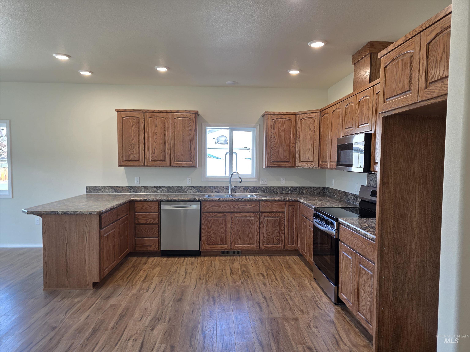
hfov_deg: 73.9
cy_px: 176
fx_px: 312
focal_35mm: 23
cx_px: 235
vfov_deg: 58.9
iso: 64
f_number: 1.7
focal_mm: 6.3
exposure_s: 1/120
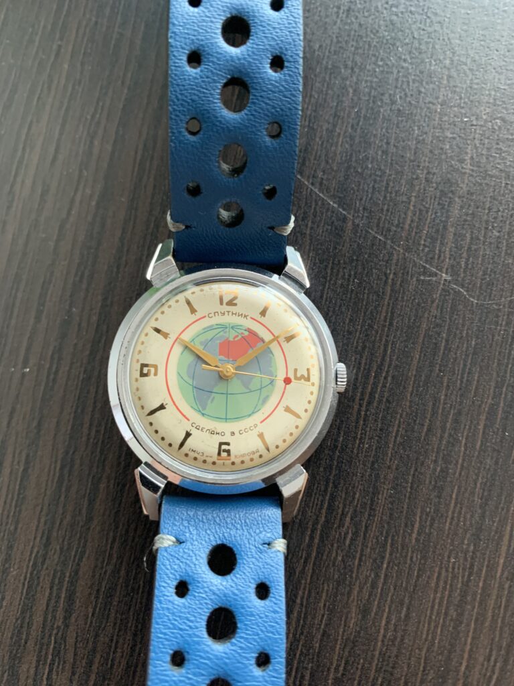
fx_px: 515
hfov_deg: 53.1
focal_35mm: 26
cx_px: 257
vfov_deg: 67.3
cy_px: 343
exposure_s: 1/39
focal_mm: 4.25
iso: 400
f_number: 1.8
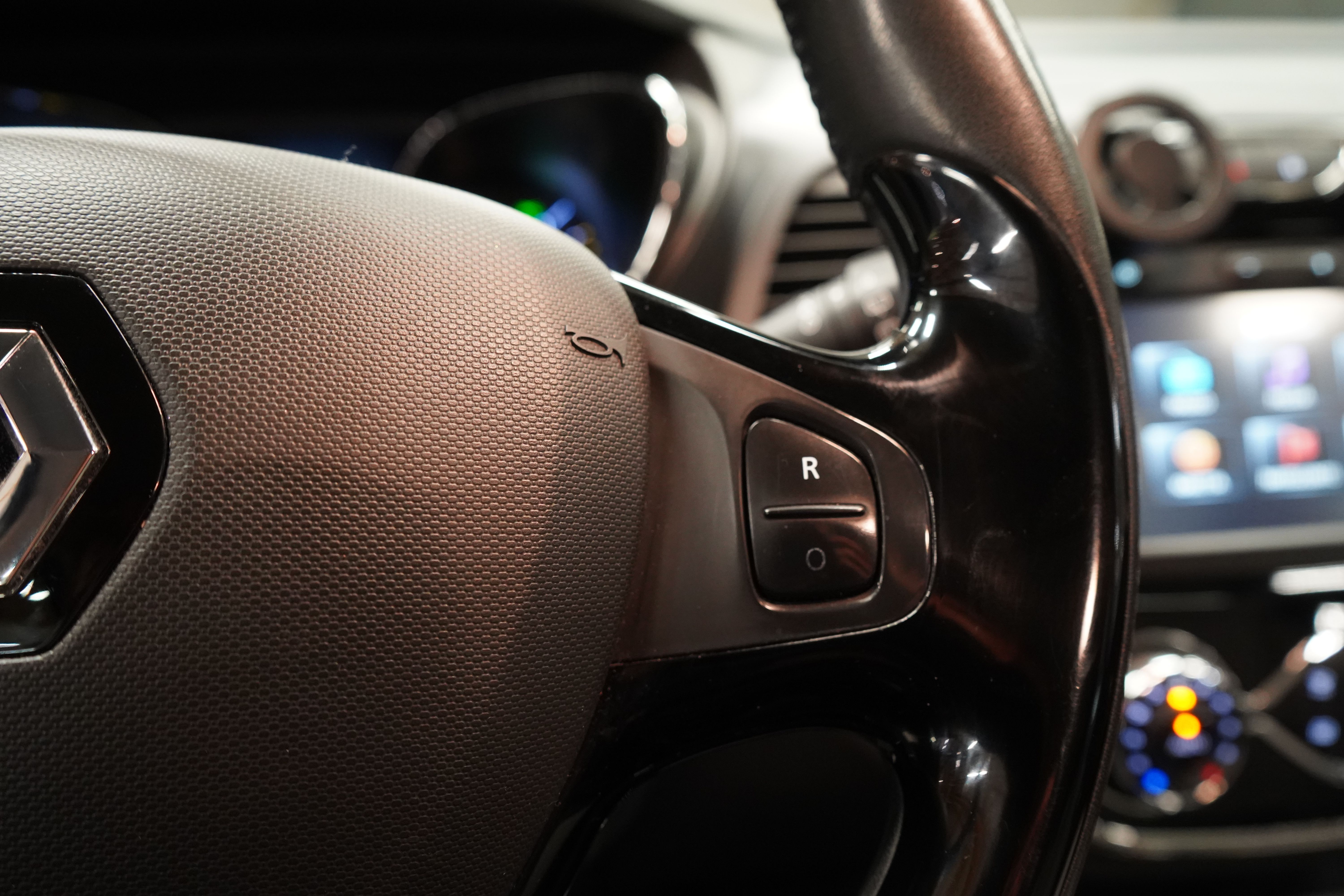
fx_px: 1083
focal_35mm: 29
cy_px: 448
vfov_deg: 45.0
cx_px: 672
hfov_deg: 63.7
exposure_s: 1/20
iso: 6400
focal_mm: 29
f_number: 5.6
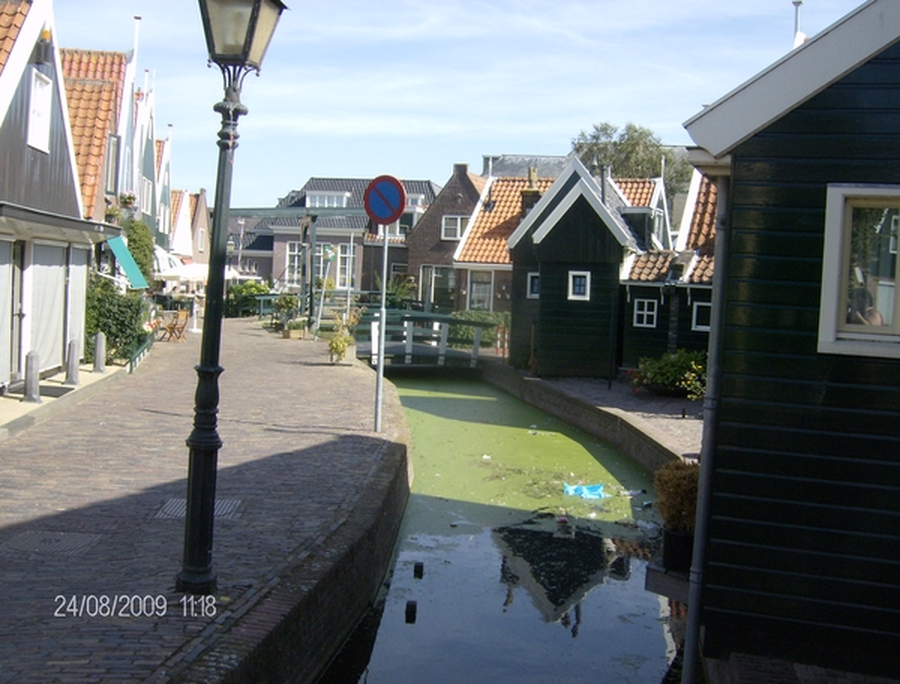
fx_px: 940
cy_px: 342
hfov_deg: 51.1
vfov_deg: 40.0
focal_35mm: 36
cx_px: 450
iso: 100
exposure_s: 1/393
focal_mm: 6
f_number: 4.7
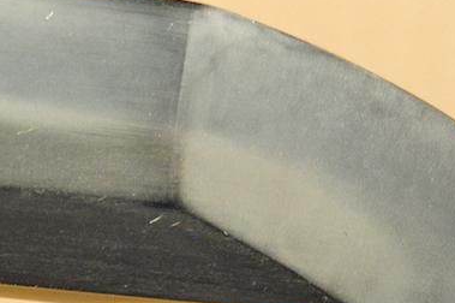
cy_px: 106
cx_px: 168
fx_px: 9469
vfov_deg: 1.8
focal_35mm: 750
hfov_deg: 2.8
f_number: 11
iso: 400
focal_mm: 135
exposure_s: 1/2
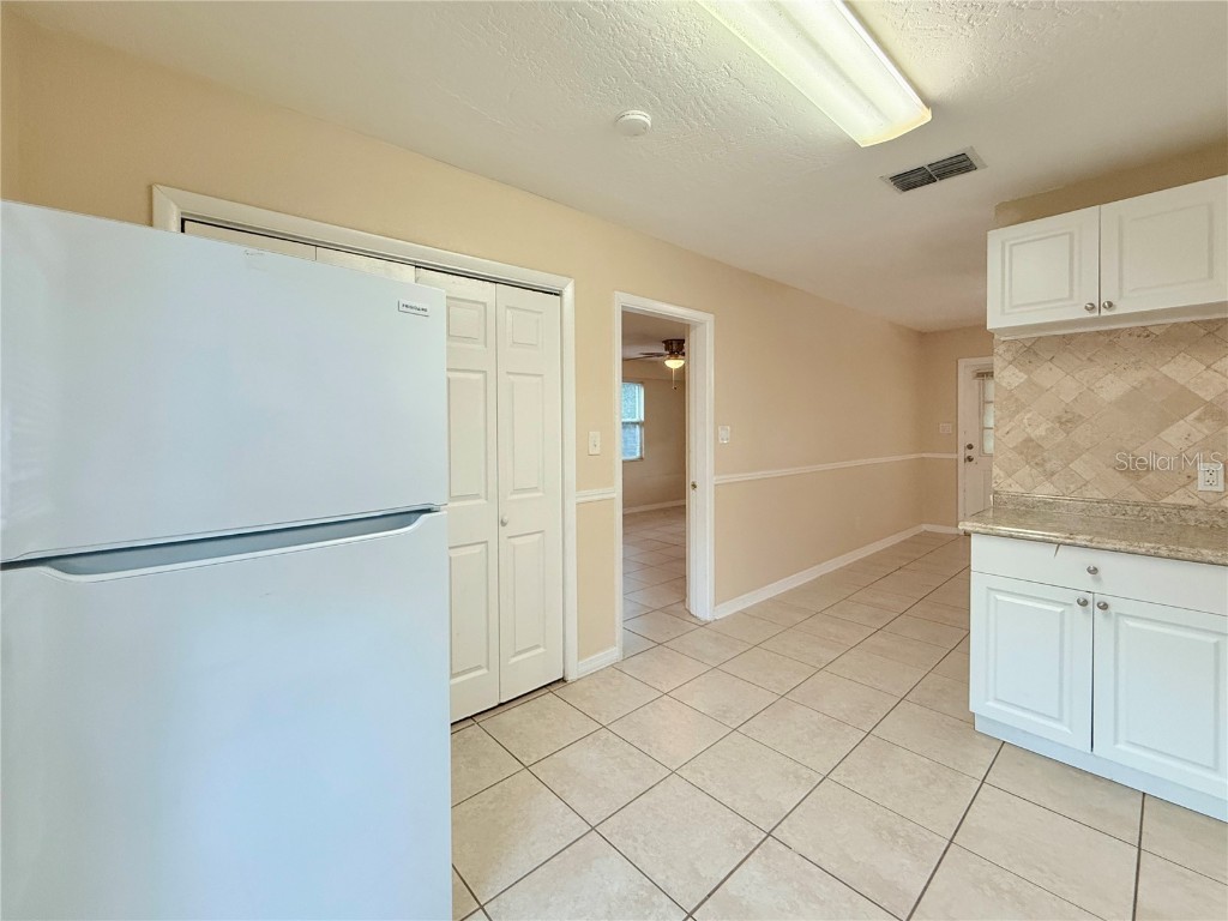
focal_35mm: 14
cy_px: 460
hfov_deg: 102.1
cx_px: 614
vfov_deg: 85.7
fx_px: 497
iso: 320
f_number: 2.2
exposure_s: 1/120
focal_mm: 2.22
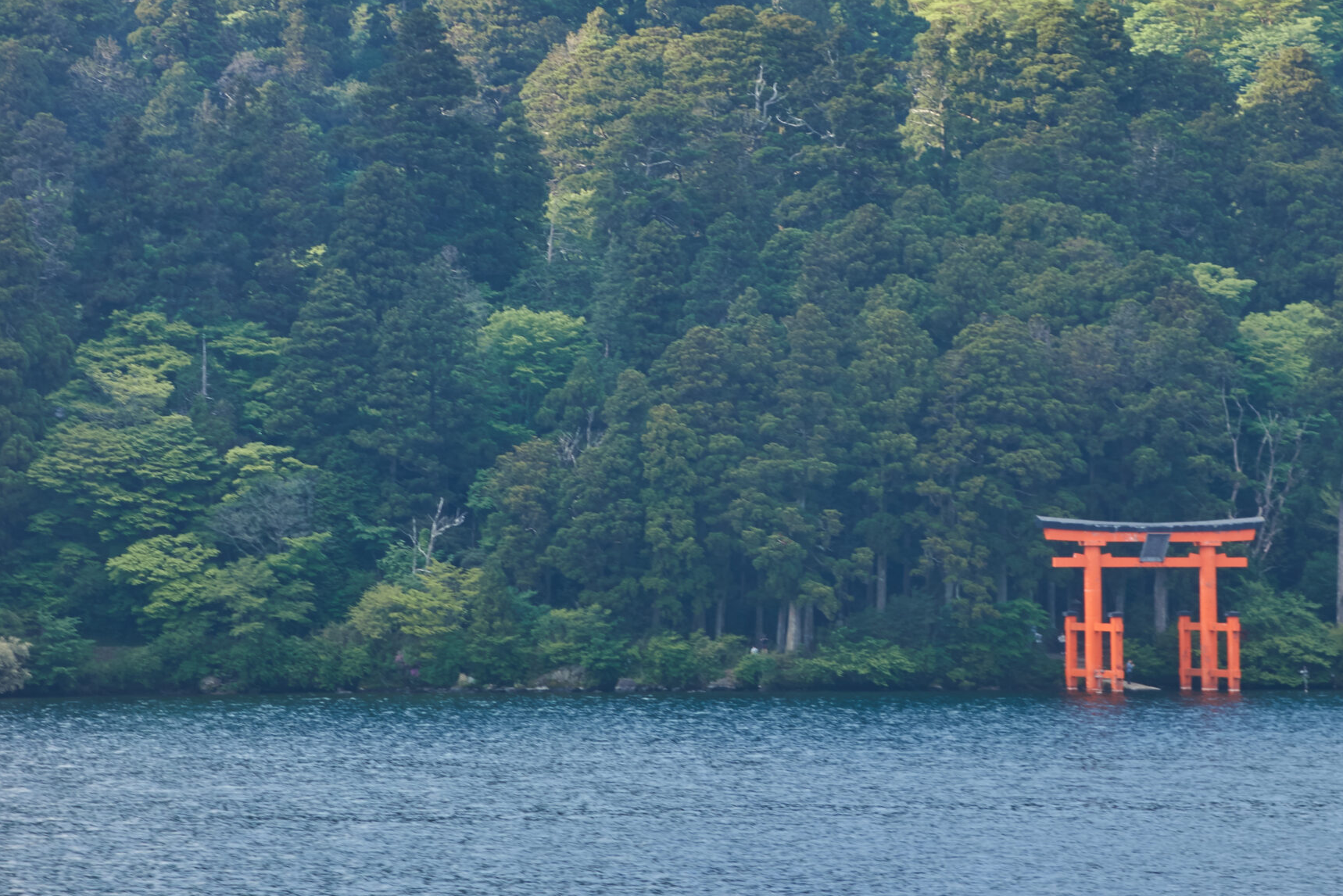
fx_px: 5559
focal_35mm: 149
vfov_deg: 9.2
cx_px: 731
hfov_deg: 13.8
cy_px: 294
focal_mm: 37.1
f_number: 5
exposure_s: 1/100
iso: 125
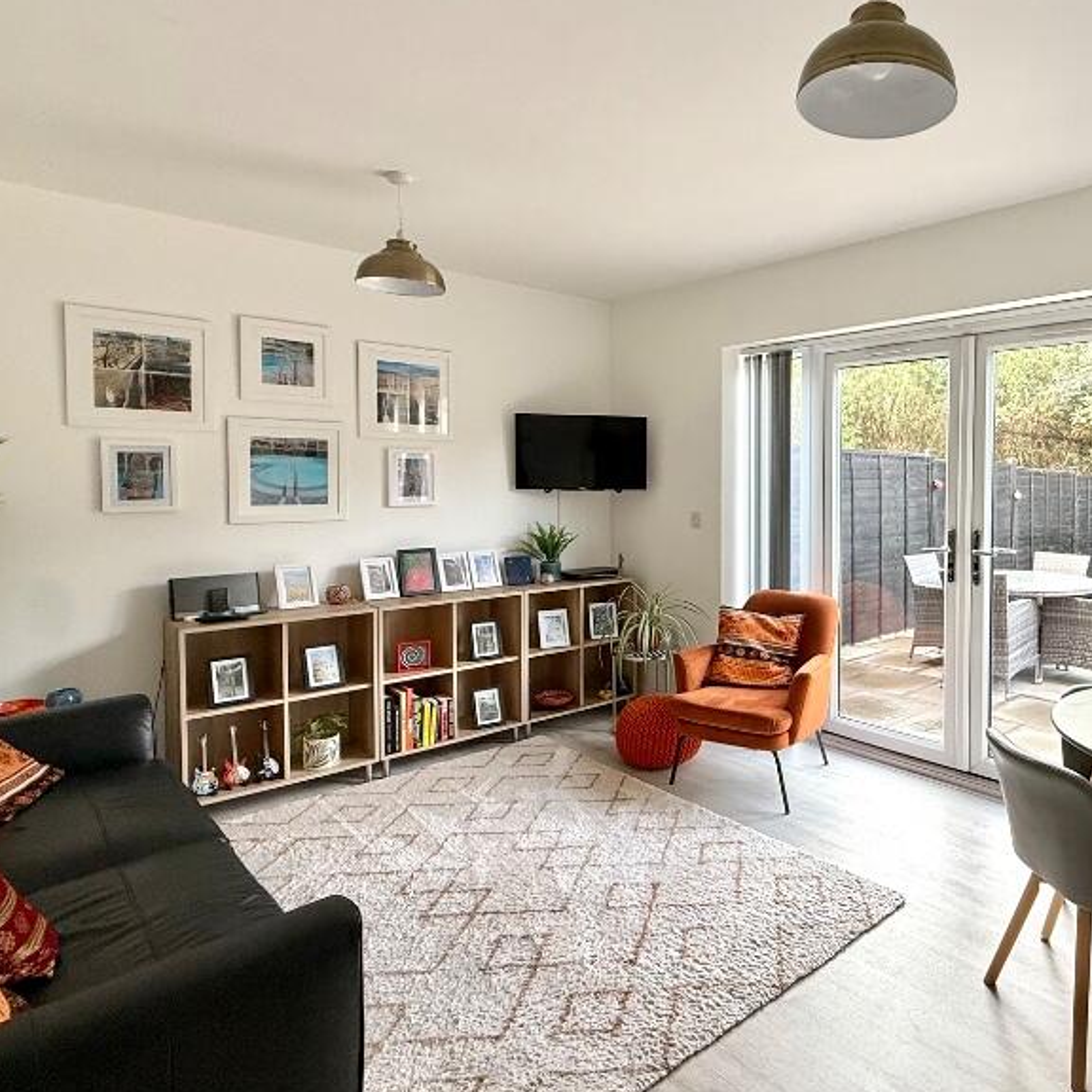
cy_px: 506
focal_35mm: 22
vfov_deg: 69.5
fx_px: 785
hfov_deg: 65.8
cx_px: 804
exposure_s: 1/99
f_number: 2.2
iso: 125
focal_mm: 2.22
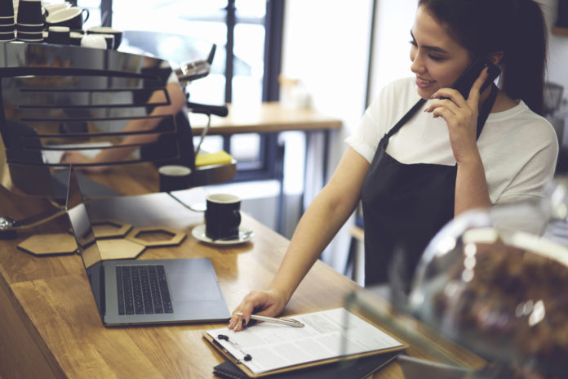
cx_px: 284
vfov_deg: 24.6
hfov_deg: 36.2
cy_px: 190
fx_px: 868
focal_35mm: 55
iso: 320
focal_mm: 55
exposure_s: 1/125
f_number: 2
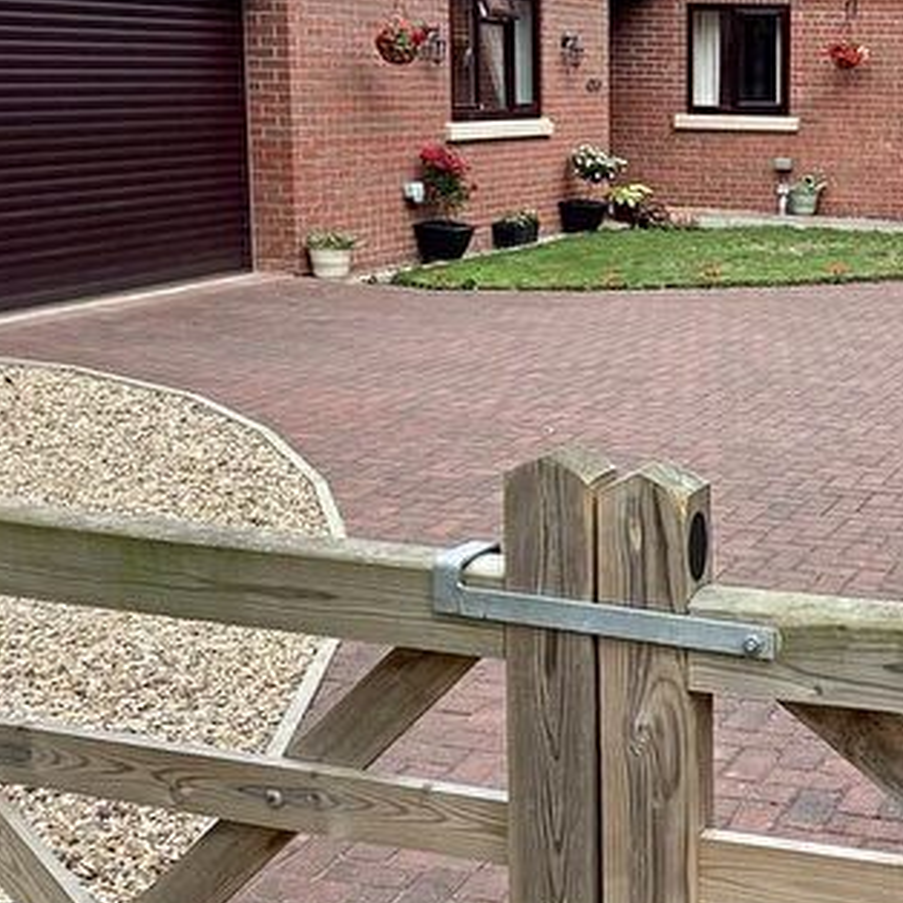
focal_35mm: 61
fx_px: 1800
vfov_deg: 28.1
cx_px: 808
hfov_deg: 27.2
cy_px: 361
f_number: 2.4
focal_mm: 3.3
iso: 25
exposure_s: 1/440
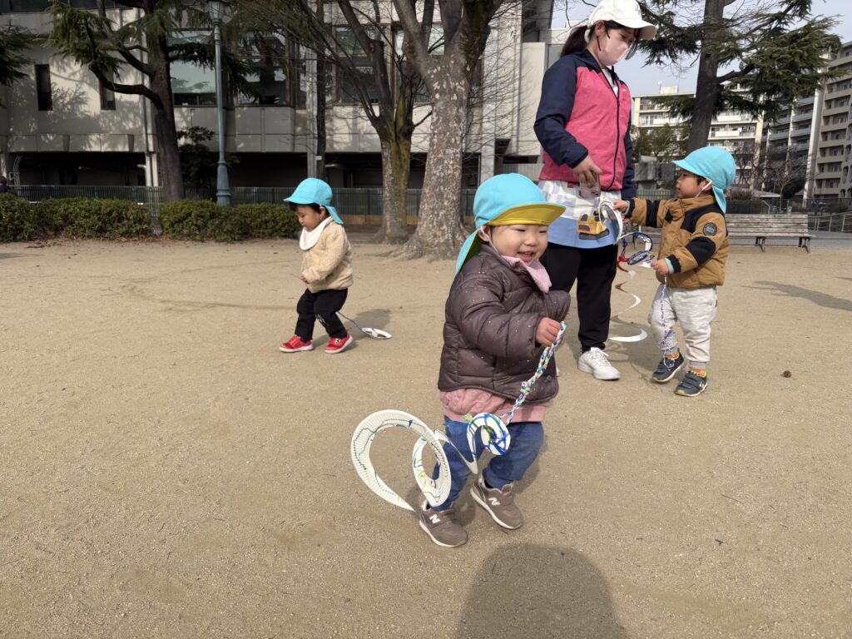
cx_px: 426
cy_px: 320
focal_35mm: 26
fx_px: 640
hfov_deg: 67.3
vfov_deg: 53.1
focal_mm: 5.96
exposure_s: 1/2538
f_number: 1.6
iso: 50
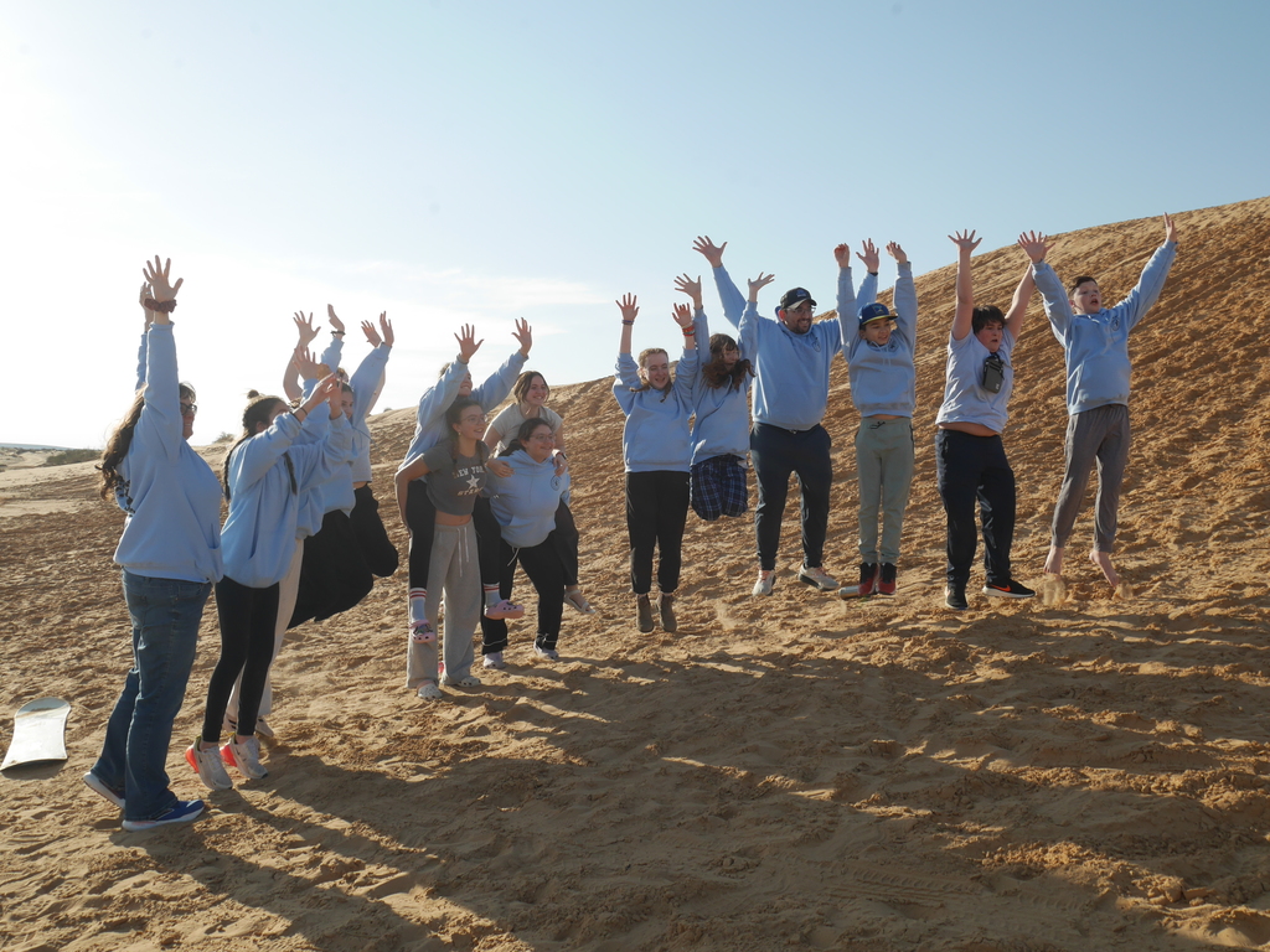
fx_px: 1174
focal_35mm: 32
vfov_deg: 44.2
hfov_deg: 56.8
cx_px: 635
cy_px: 476
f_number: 8
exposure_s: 1/400
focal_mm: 16
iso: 200
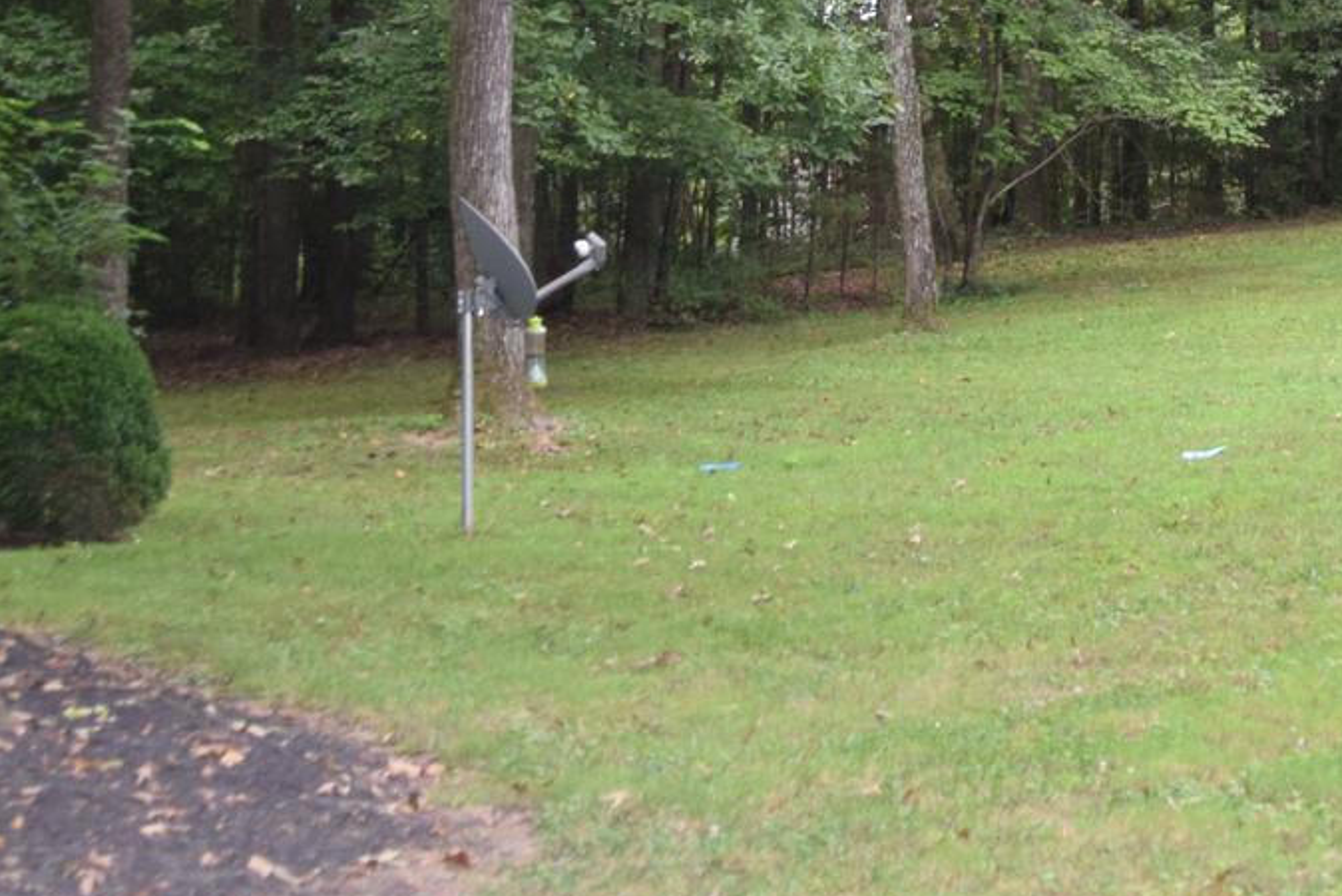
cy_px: -329
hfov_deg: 23.4
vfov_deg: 15.7
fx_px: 3058
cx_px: 1446
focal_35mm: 82
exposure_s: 1/100
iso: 800
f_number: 5
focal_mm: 18
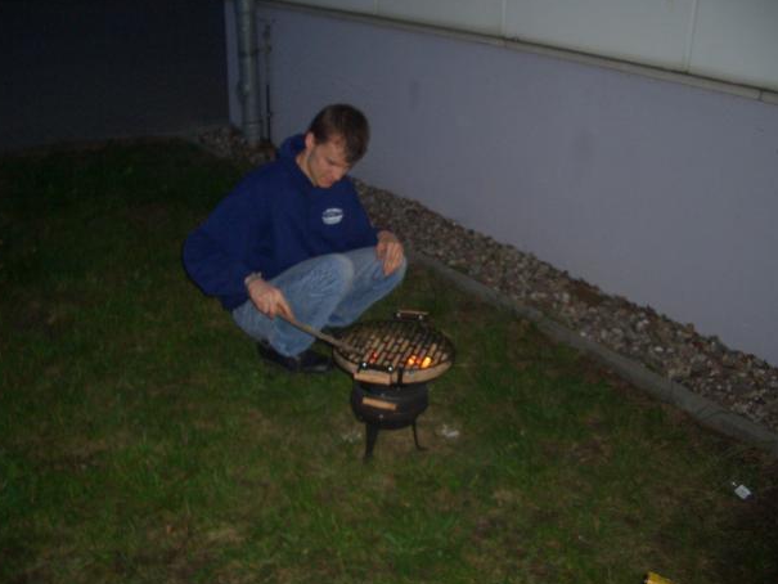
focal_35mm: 37
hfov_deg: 50.1
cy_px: 280
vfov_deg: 38.7
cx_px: 373
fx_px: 832
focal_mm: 5.8
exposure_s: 1/60
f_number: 2.6
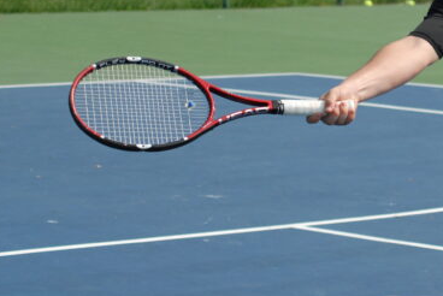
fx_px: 2697
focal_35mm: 219
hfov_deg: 9.3
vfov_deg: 6.3
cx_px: 435
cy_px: 4
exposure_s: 1/1600
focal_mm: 70
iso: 400
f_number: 5.6
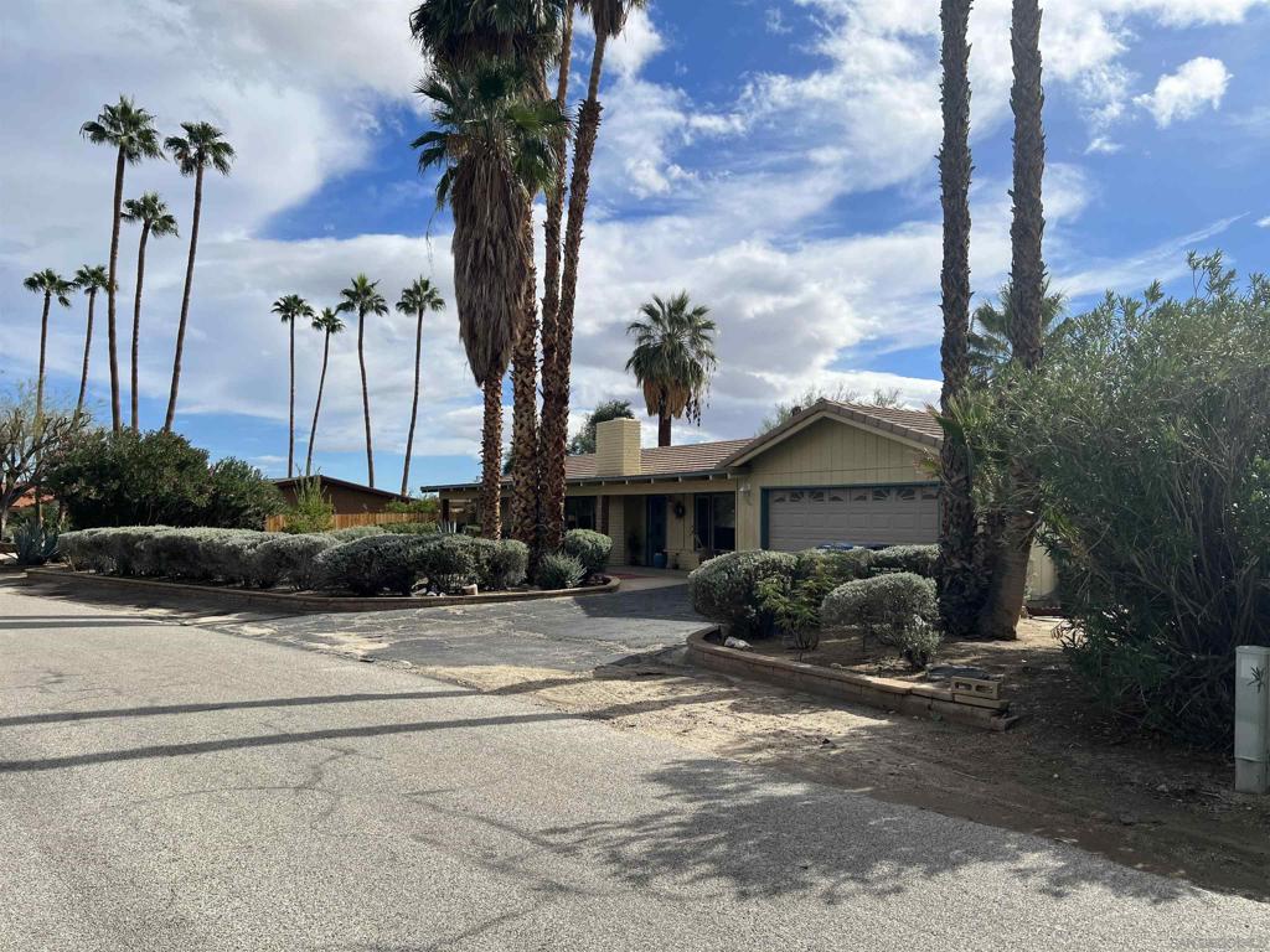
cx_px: 635
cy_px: 476
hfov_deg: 67.3
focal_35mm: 26
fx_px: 954
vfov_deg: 53.1
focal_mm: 5.7
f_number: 1.5
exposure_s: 1/8000
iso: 50
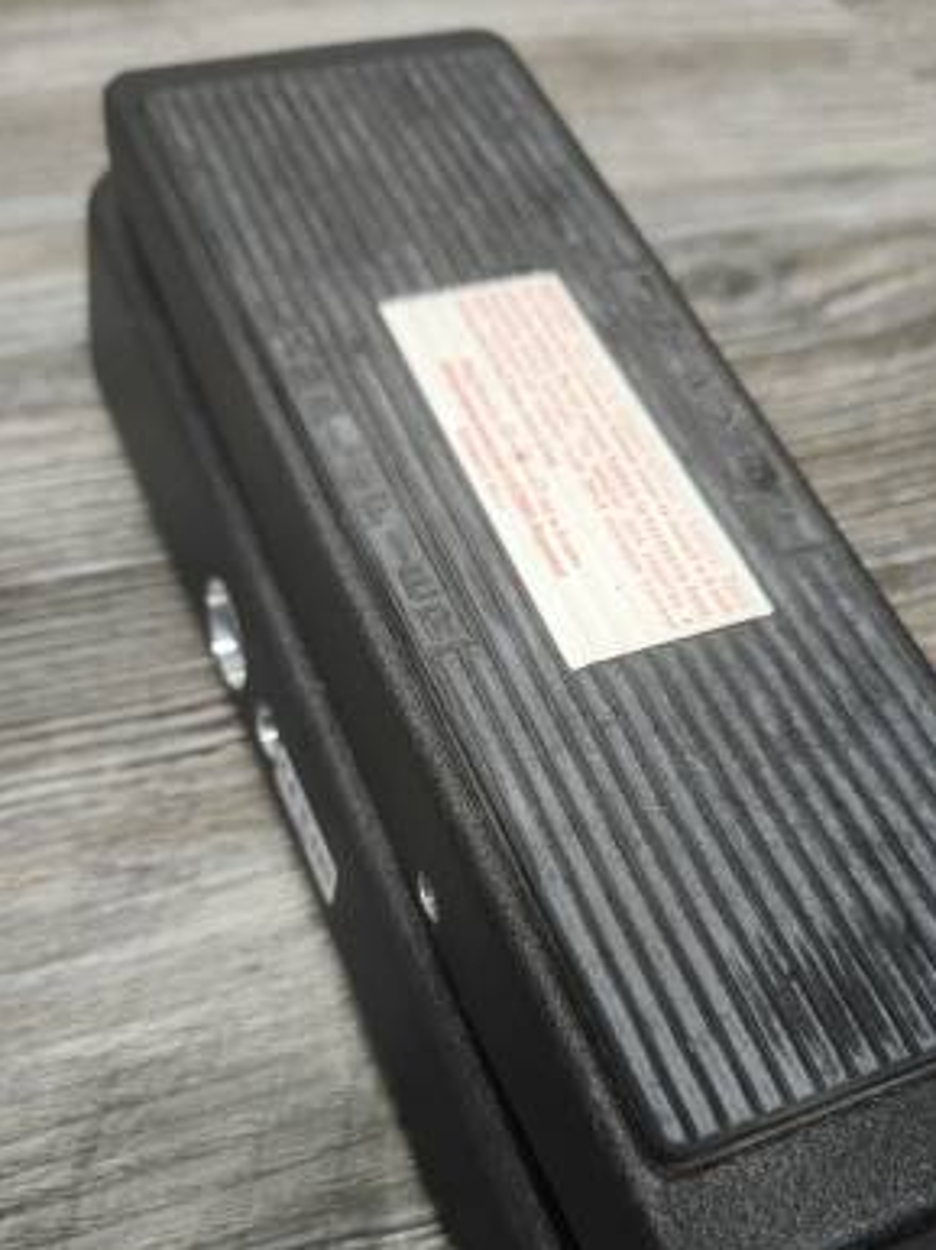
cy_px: 729
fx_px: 1119
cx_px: 470
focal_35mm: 31
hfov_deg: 45.4
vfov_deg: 58.1
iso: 160
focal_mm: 5.54
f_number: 1.8
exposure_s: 1/120
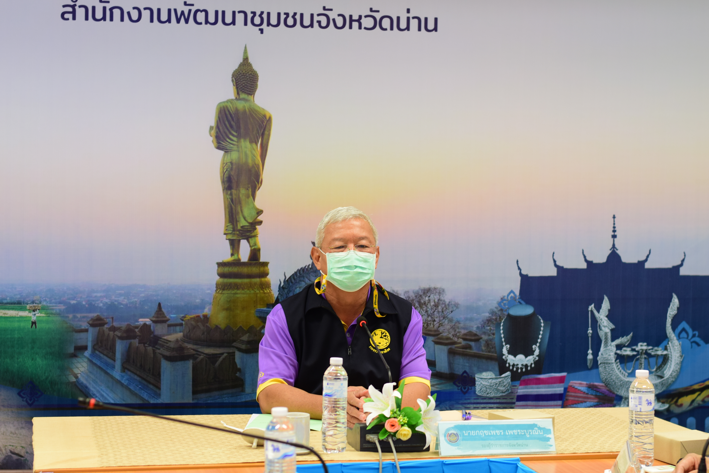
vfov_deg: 18.2
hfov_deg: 27.0
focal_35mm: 75
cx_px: 354
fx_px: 1477
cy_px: 236
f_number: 3.5
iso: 400
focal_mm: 50
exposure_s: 1/50
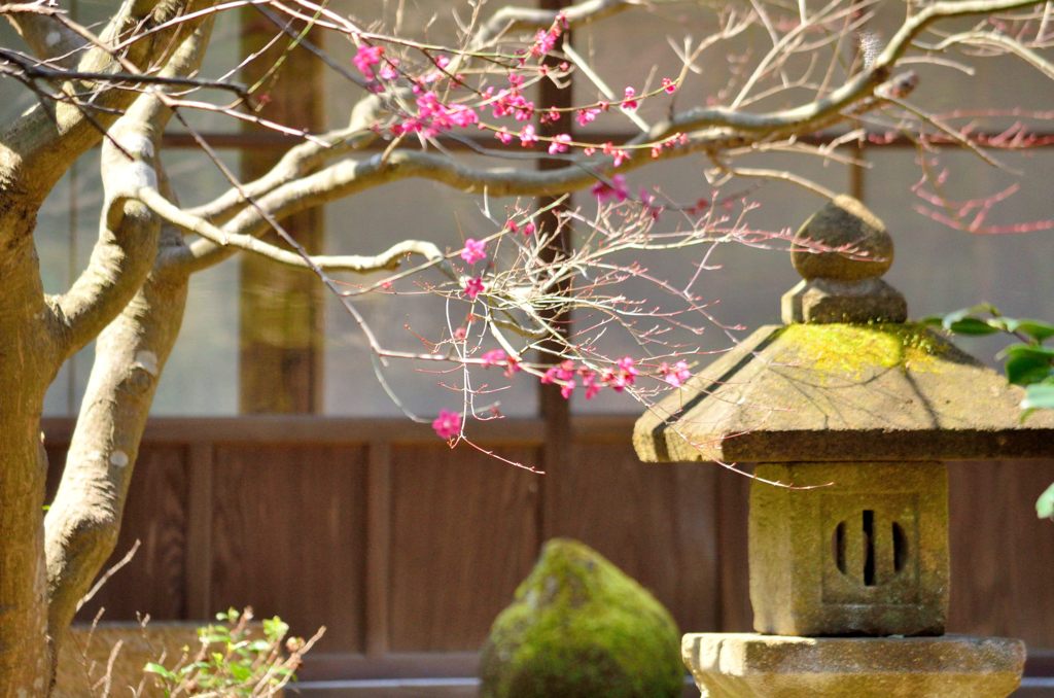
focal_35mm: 330
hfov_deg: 6.3
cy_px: 349
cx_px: 527
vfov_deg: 4.1
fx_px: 9641
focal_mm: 220
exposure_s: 1/1000
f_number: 6.3
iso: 1600
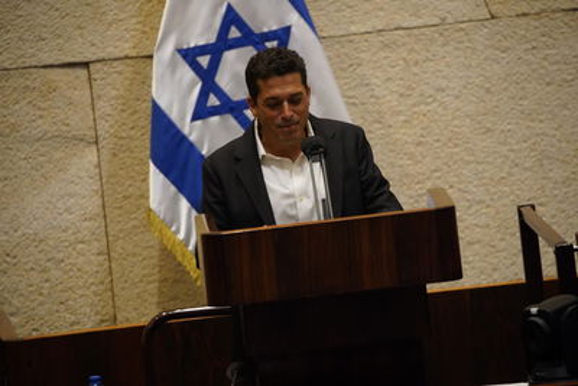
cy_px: 193
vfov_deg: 3.4
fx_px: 6424
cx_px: 289
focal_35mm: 400
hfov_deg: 5.2
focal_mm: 400
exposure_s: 1/200
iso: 8000
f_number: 5.6
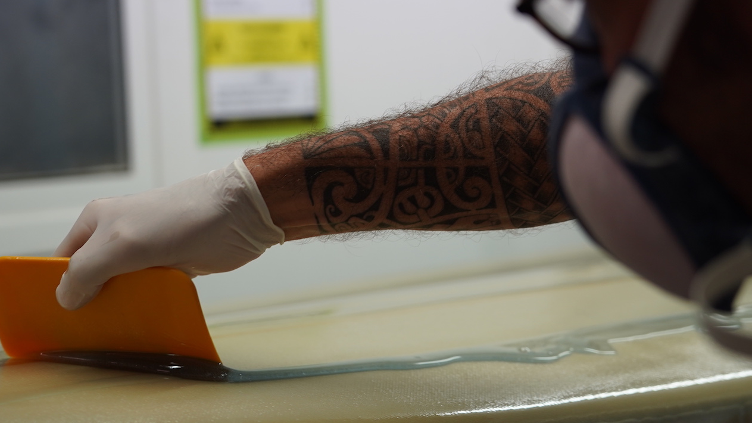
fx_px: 1485
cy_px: 308
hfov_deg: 28.4
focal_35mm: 74
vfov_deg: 16.1
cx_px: 329
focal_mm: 44.9
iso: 400
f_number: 2.8
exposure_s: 1/250
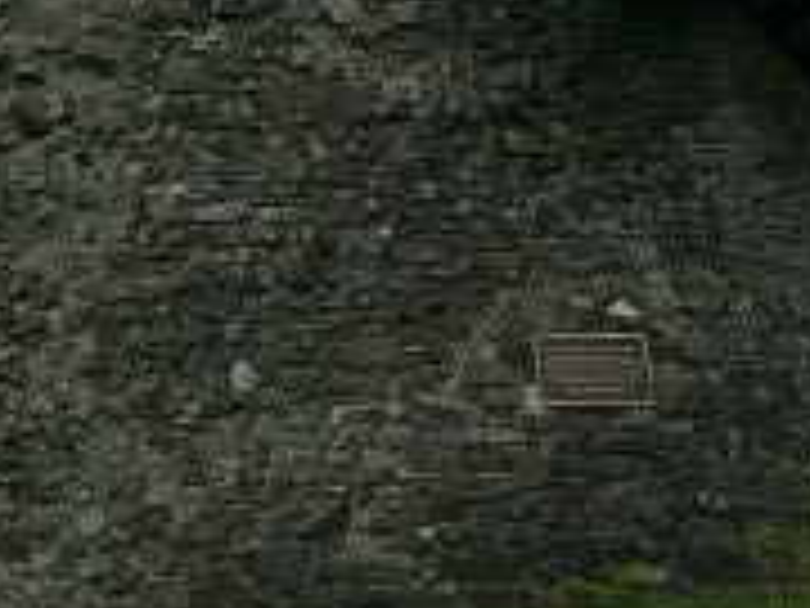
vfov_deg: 9.3
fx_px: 3533
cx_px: 459
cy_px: -558
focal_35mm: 151
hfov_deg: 13.1
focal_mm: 7.13
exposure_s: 1/593
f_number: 4
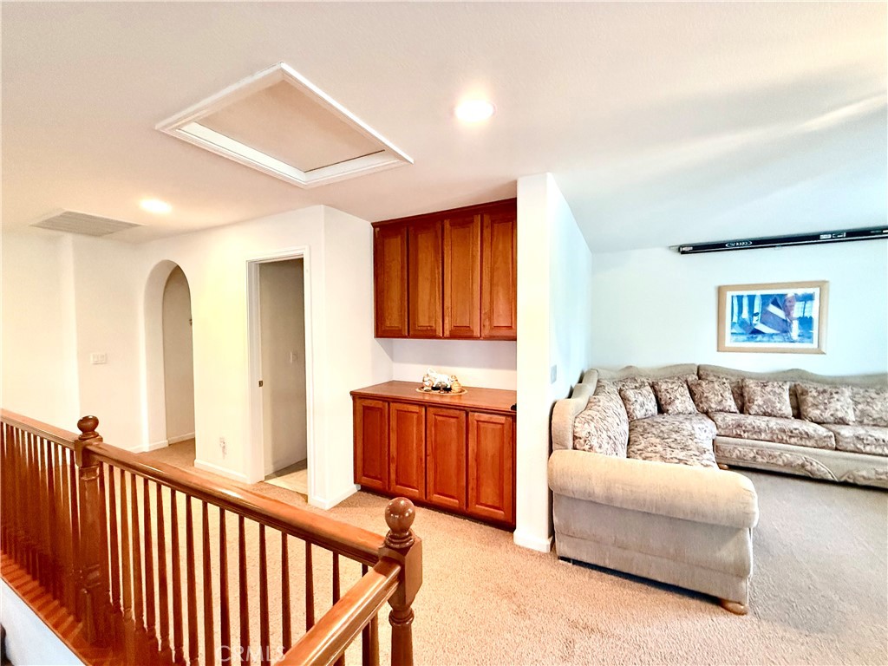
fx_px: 359
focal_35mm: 14
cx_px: 444
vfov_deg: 85.7
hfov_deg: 102.1
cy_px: 333
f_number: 2.2
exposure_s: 1/60
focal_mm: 2.22
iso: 800
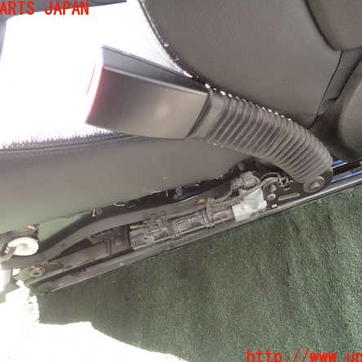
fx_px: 355
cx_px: 186
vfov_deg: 54.0
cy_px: 183
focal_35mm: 30
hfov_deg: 54.0
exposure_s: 1/60
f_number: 2
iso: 125
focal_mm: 4.5
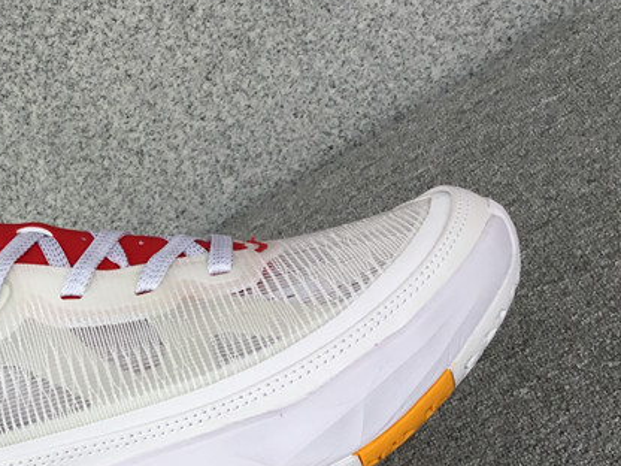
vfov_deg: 21.8
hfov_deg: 27.8
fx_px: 1202
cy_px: 338
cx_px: 52
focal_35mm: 67
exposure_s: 1/124
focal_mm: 3.3
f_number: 2.4
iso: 25
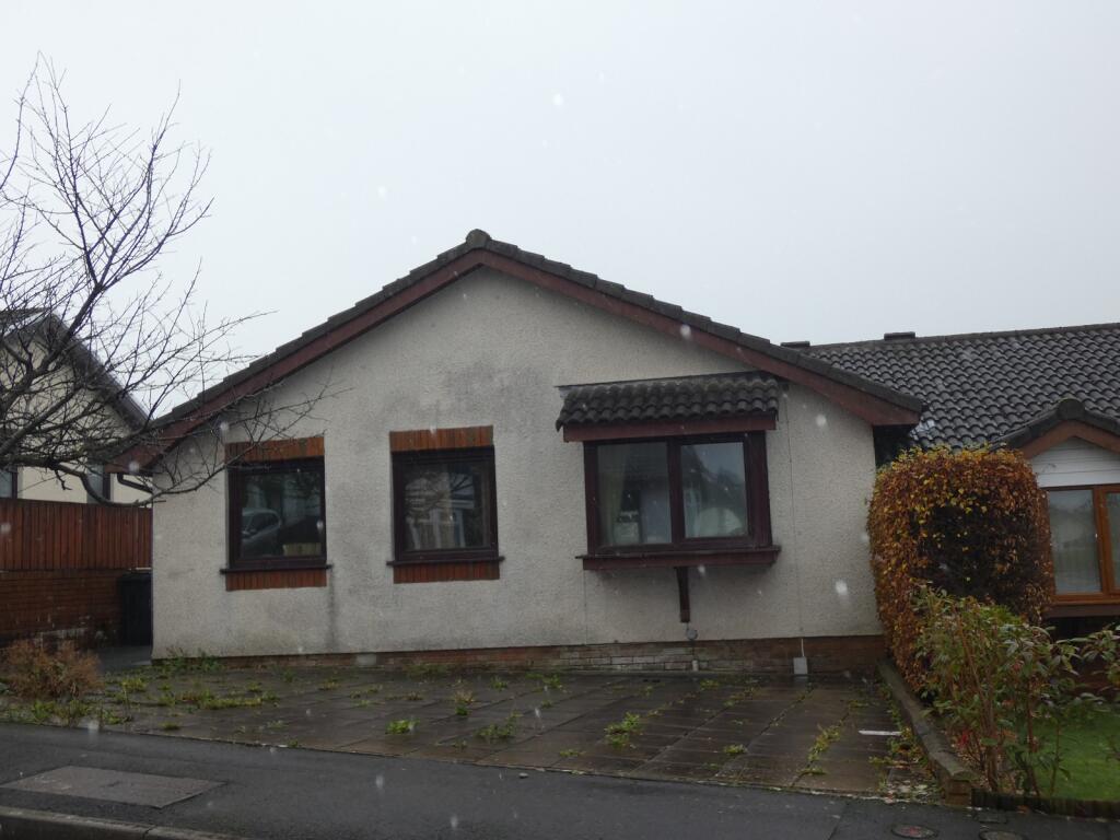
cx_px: 560
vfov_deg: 37.7
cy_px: 420
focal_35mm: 38
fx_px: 1229
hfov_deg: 49.0
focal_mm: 6.8
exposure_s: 1/100
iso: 80
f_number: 3.5
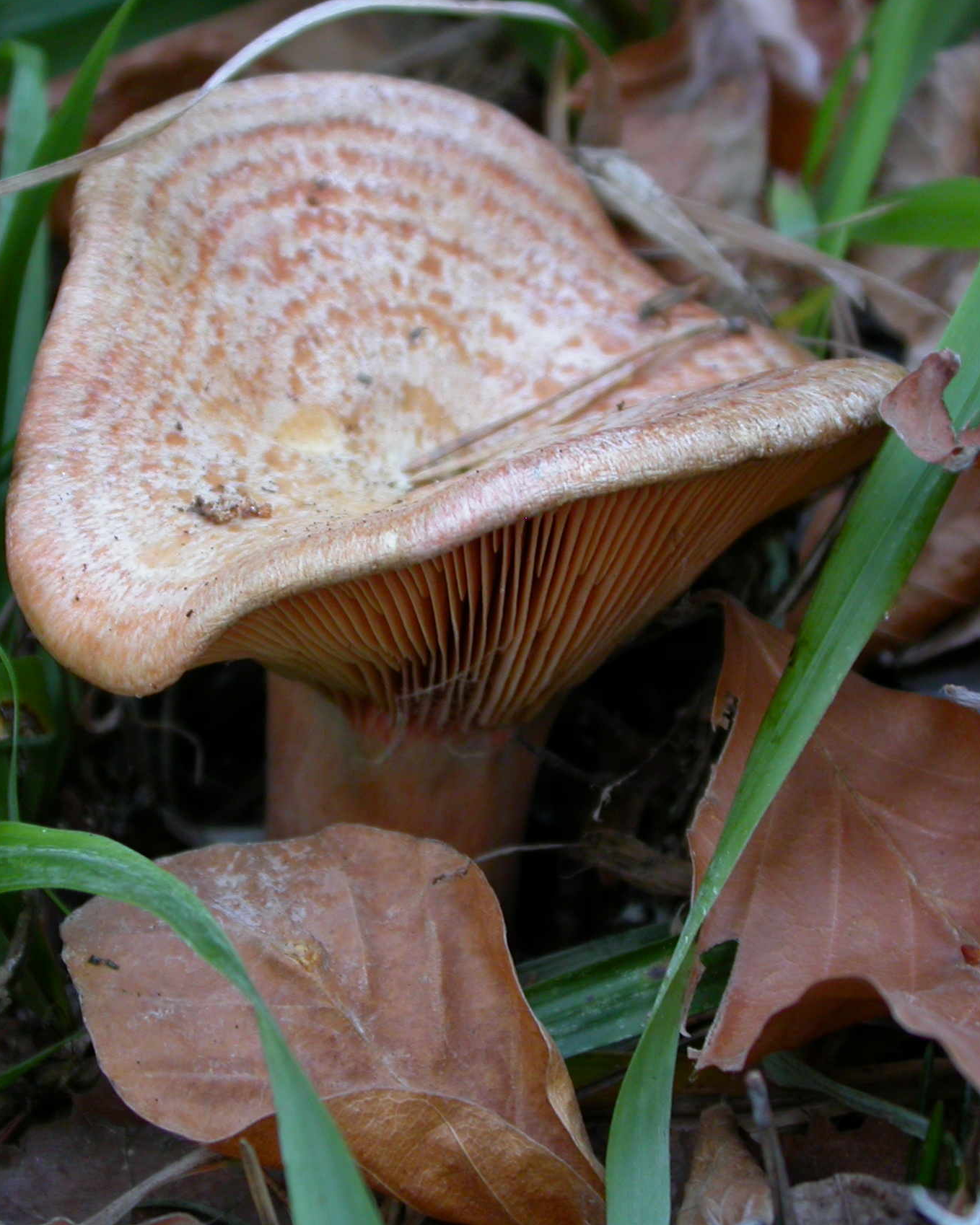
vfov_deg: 29.6
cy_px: 611
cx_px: 424
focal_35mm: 64
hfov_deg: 23.8
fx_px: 2321
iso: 100
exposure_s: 1/26.9
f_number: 2.8
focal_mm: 10.2
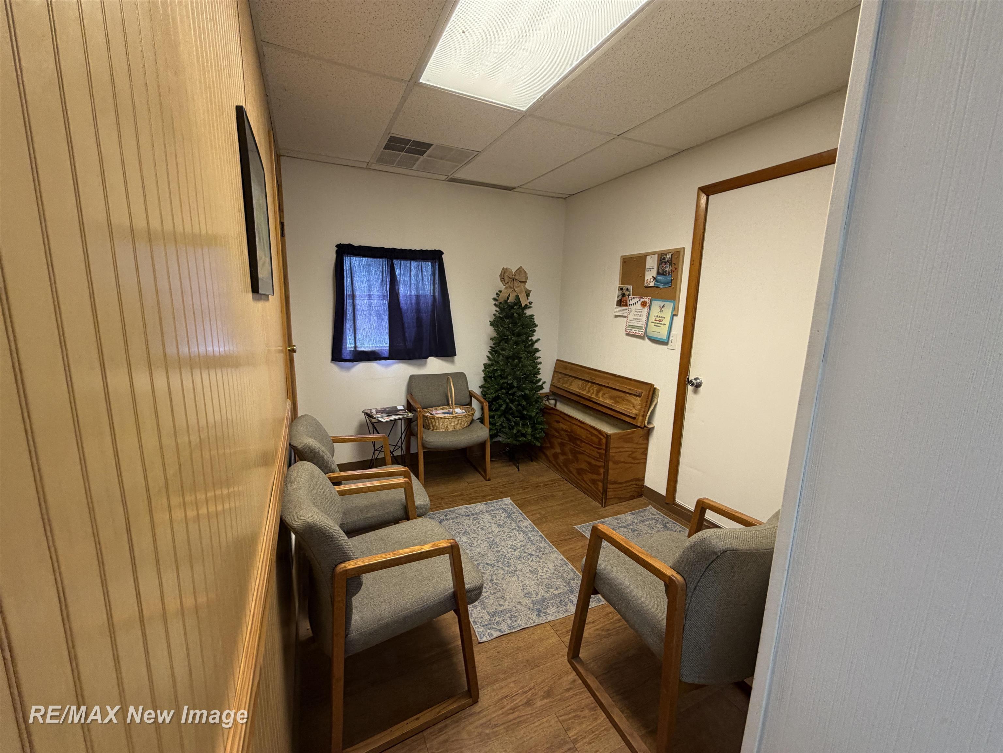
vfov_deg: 85.7
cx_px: 502
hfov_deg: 102.1
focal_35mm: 14
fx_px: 406
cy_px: 376
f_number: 2.2
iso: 200
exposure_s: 1/60
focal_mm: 2.22
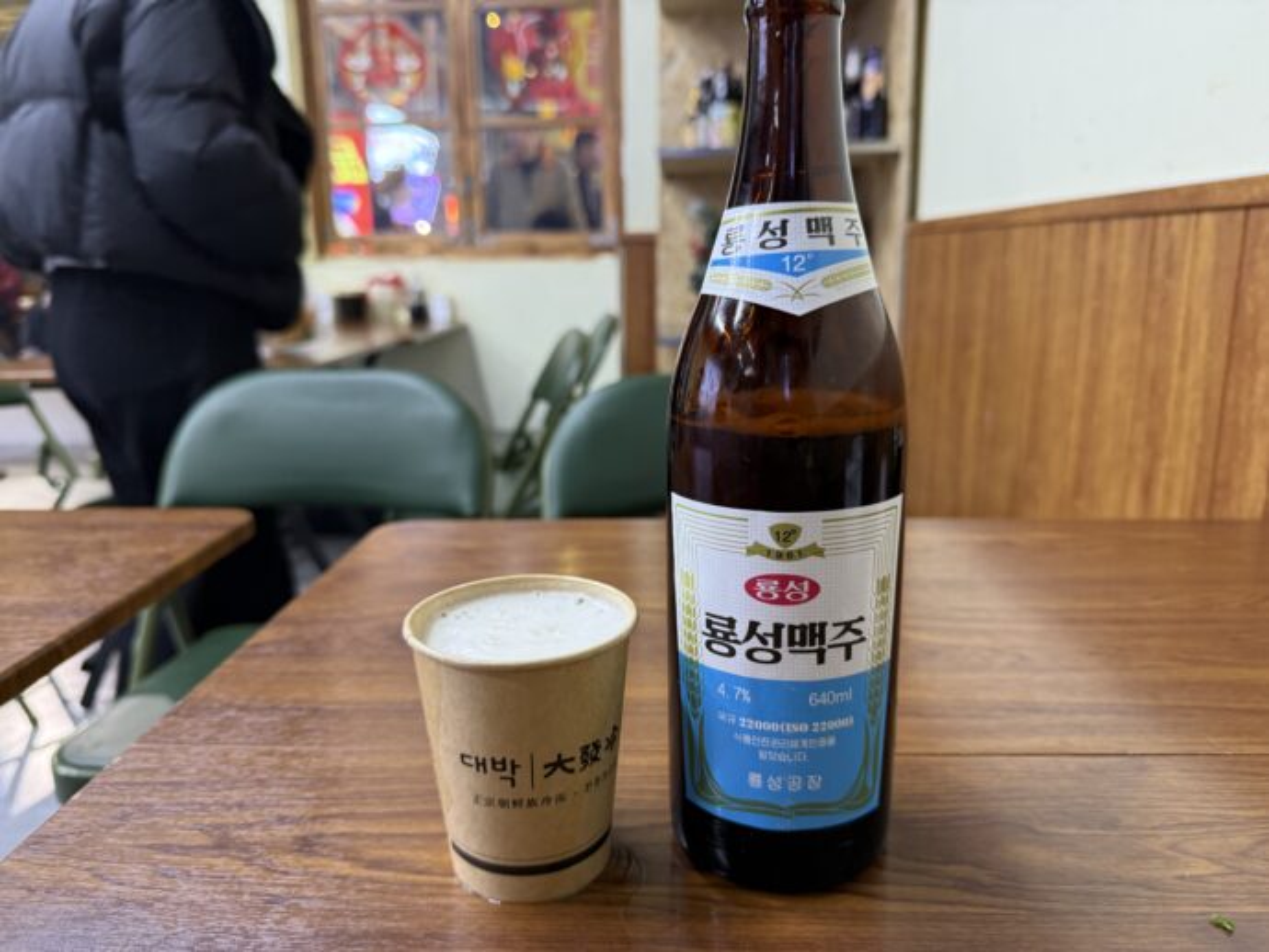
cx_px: 634
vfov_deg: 56.8
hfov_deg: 71.6
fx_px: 880
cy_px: 476
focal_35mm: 24
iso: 200
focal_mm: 6.76
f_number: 1.78
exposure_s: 1/50
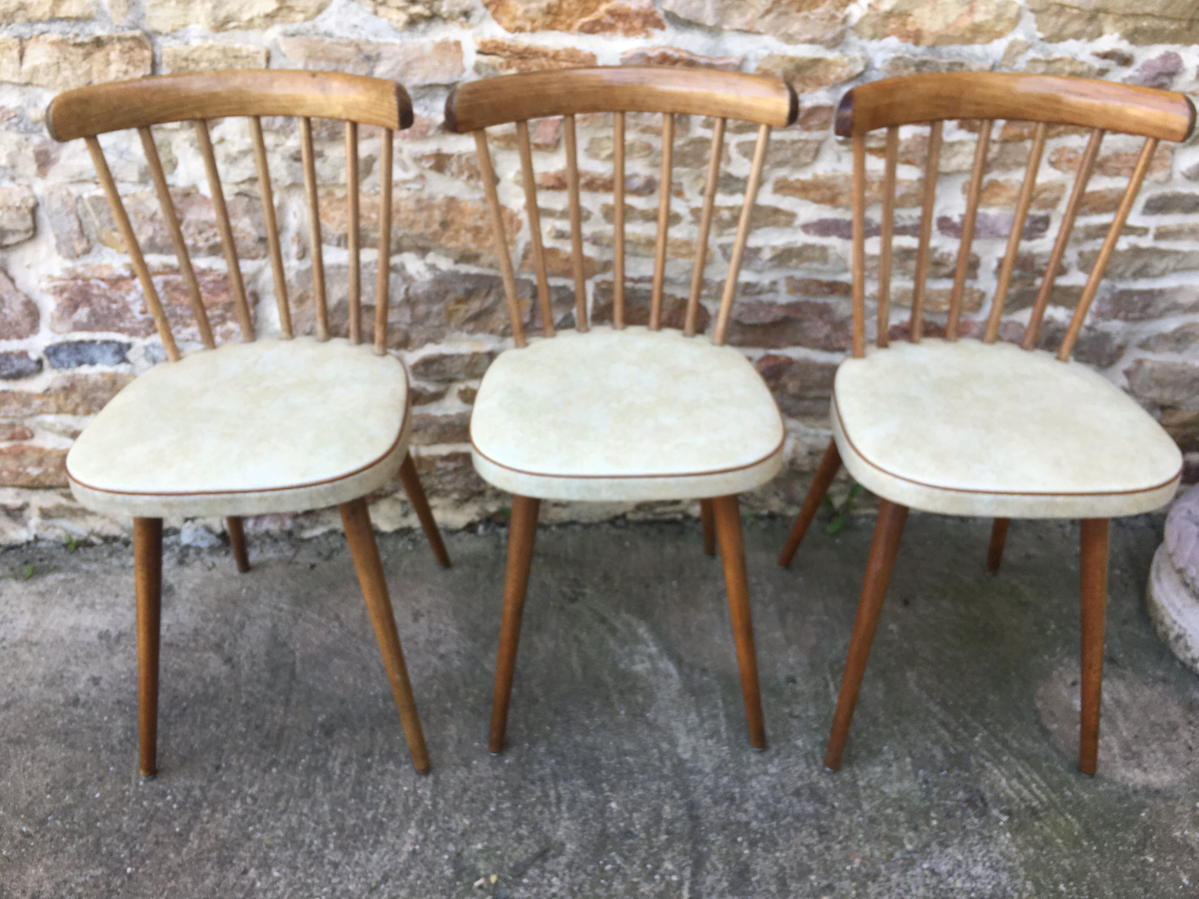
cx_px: 600
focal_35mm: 29
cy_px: 450
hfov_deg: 61.7
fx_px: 1004
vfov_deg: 48.2
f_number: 2.2
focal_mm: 4.15
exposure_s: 1/100
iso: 32
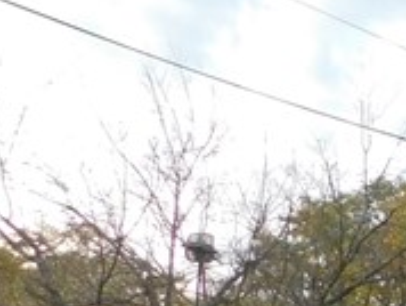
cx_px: 1010
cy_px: 486
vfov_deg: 10.3
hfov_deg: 11.5
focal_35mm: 138
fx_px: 1621
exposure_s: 1/250
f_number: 3
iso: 125
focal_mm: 4.1
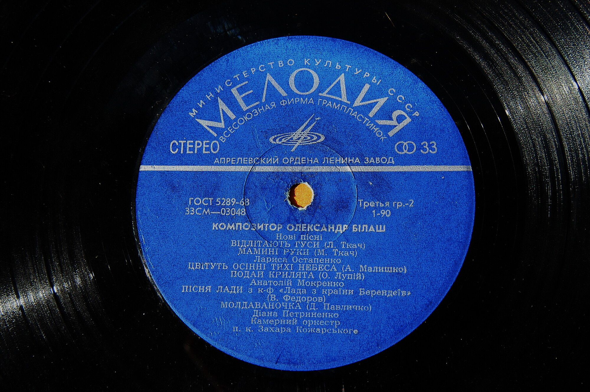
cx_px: 295
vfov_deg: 25.7
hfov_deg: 37.9
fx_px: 859
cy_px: 196
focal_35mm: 52
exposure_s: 1/180
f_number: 7.1
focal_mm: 35
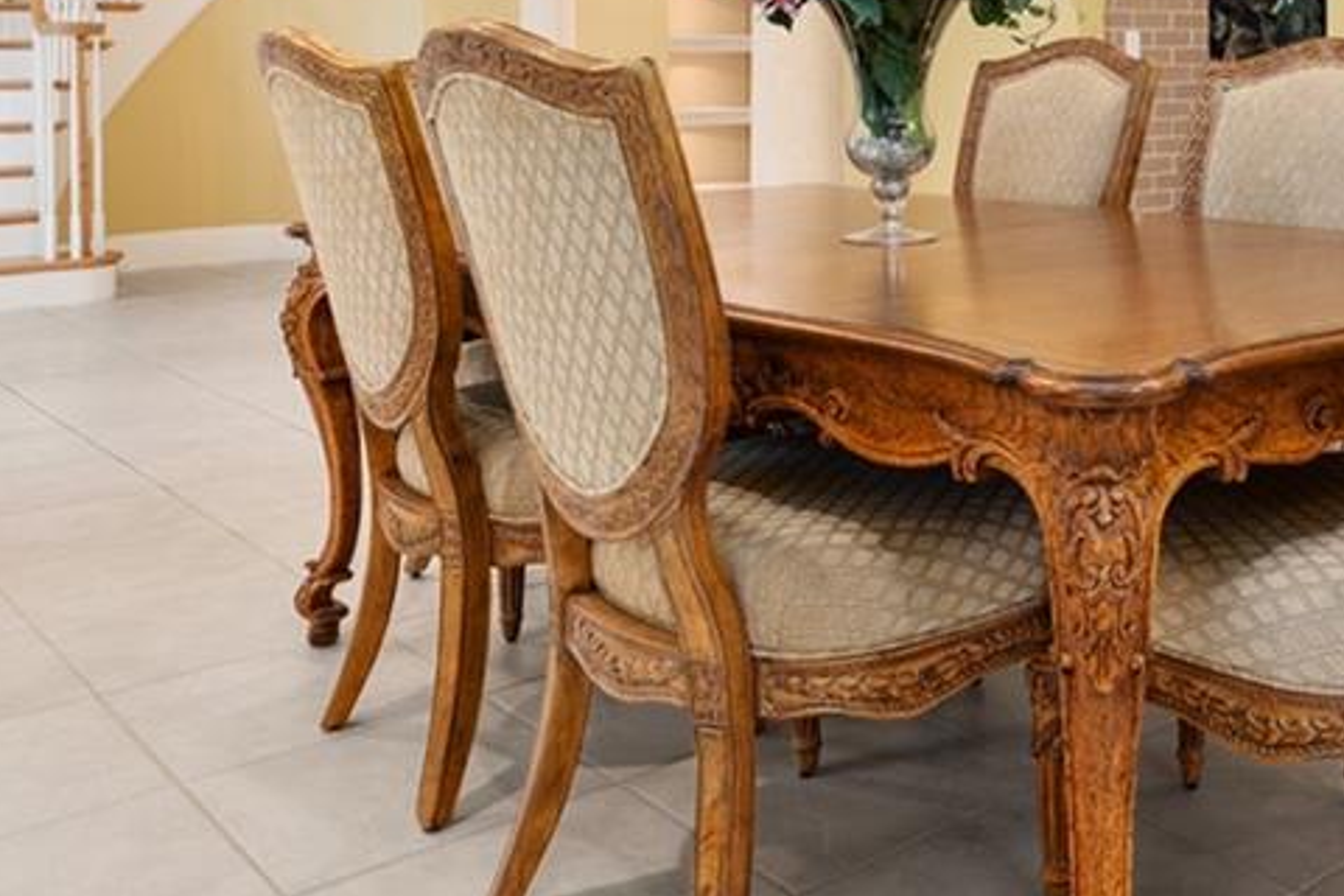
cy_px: 62
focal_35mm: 40
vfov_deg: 31.6
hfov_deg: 45.7
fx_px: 1493
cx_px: 1098
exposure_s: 1/4
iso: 160
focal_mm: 12
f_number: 7.1
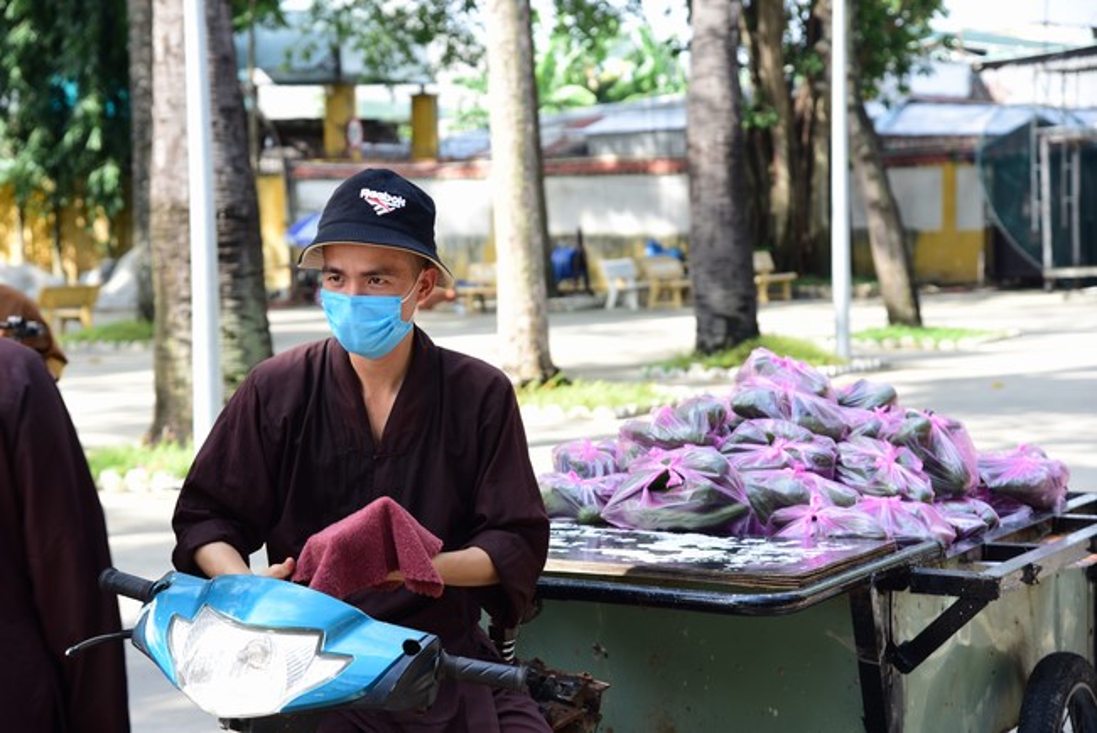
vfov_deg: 16.7
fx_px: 2500
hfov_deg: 24.8
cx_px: 548
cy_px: 366
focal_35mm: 82
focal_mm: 82
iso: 160
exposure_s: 1/80
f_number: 6.3
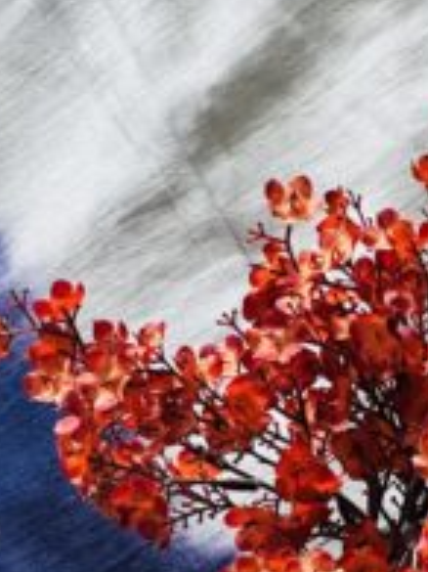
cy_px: 729
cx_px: 512
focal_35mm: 234
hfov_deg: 6.3
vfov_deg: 8.4
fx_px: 3862
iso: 320
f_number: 2.8
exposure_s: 1/60
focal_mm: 9
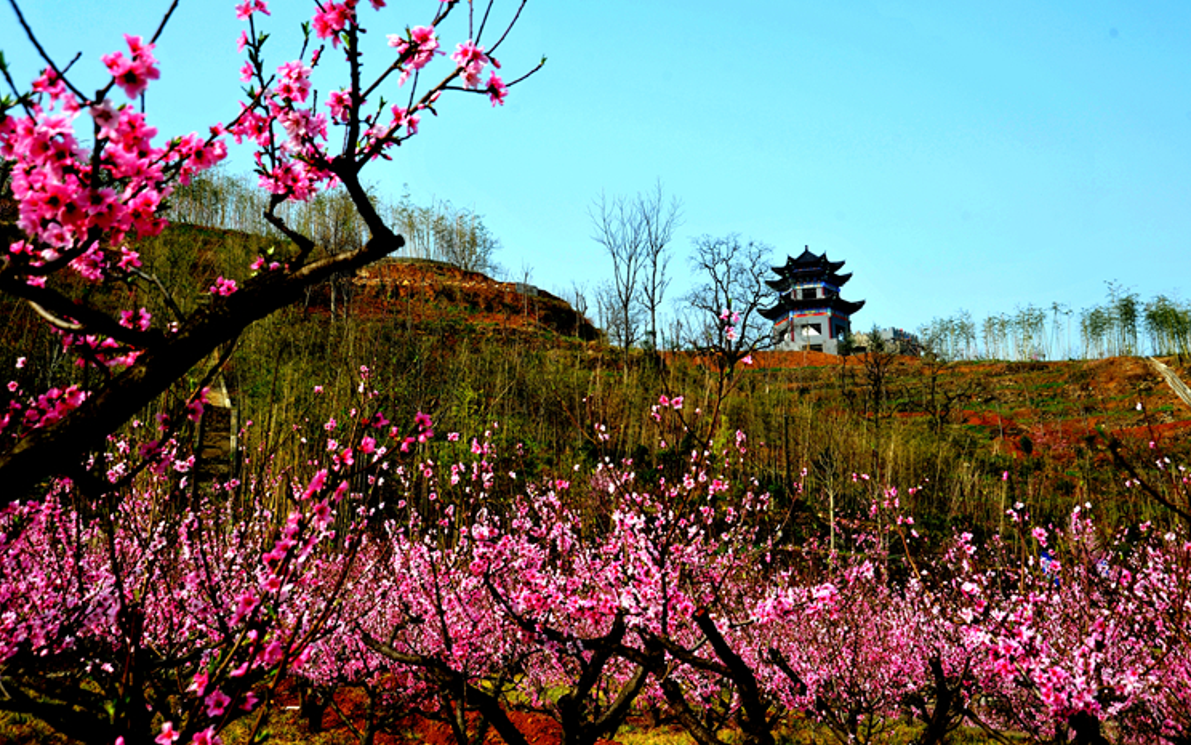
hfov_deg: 50.4
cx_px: 597
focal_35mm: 39
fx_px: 1266
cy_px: 352
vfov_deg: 32.8
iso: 200
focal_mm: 38
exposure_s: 1/250
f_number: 8
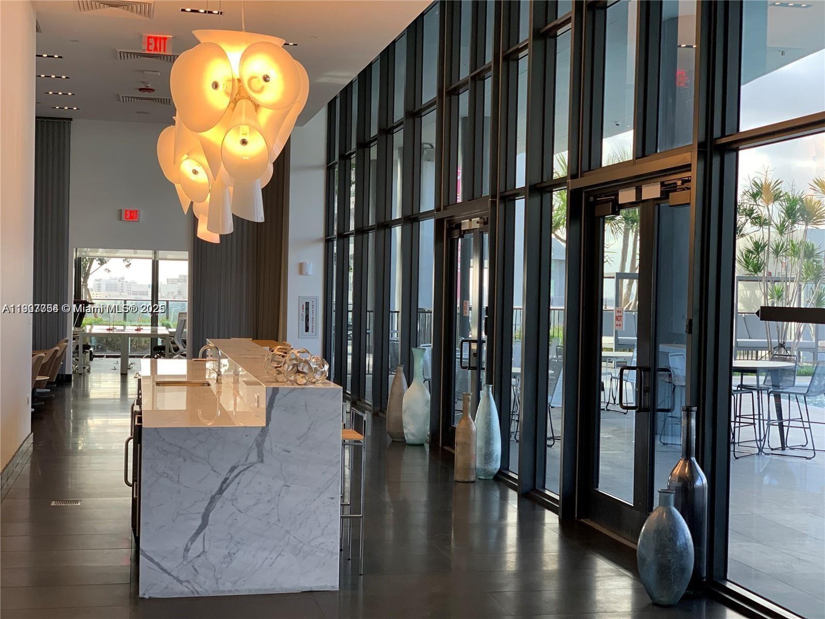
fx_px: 1239
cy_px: 310
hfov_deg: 36.8
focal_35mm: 52
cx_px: 412
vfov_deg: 28.0
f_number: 2.4
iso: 80
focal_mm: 6
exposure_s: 1/60
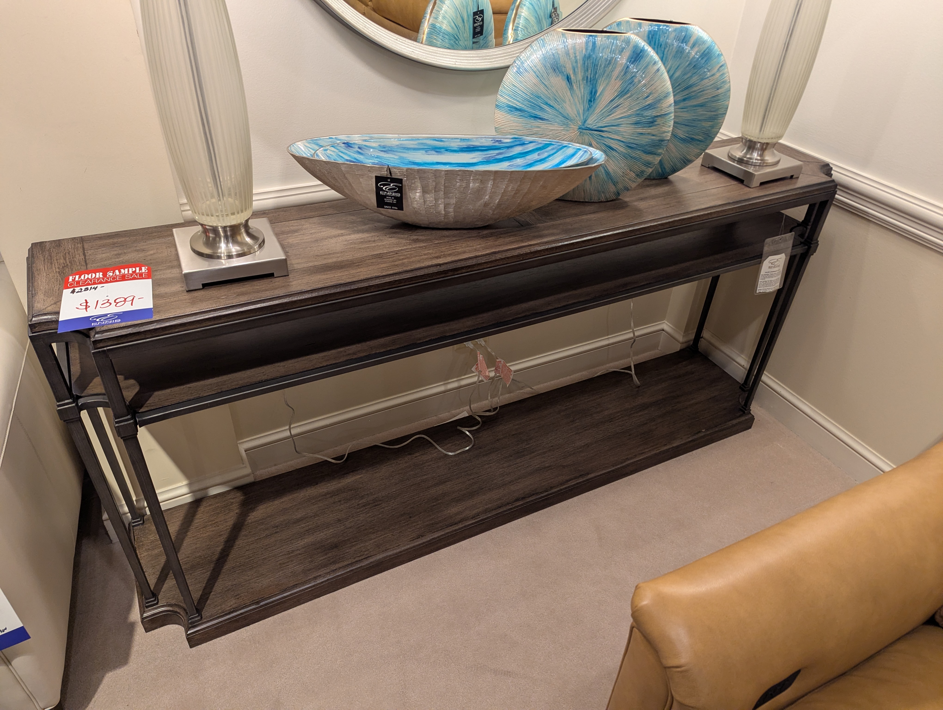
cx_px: 472
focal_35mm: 24
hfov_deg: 71.5
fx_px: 655
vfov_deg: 56.9
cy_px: 355
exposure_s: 1/120
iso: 221
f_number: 1.85
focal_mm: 6.81
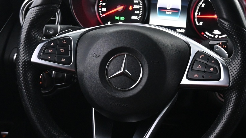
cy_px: 67
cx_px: 127
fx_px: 477
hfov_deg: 28.9
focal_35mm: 73
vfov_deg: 16.5
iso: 3200
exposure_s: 1/40
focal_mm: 23
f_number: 4.2
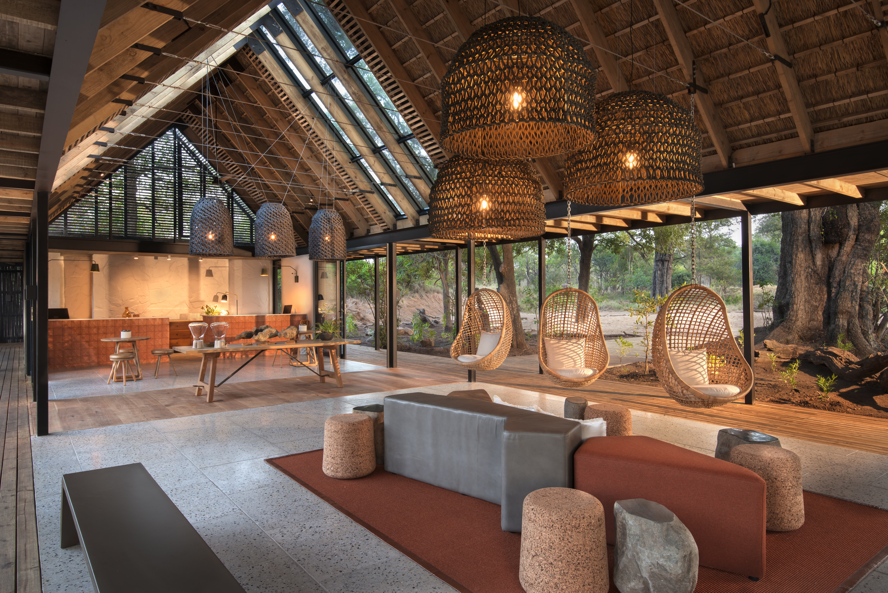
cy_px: 296
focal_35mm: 22
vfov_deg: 57.3
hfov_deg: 78.6
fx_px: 543
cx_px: 444
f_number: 9.5
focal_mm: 22
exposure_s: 1
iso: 200
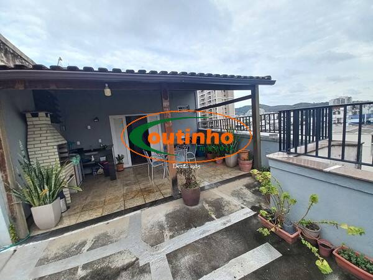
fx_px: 140
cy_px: 140
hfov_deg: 106.2
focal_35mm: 13
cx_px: 186
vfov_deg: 89.9
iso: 40
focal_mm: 1.42
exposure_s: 1/561
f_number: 2.2
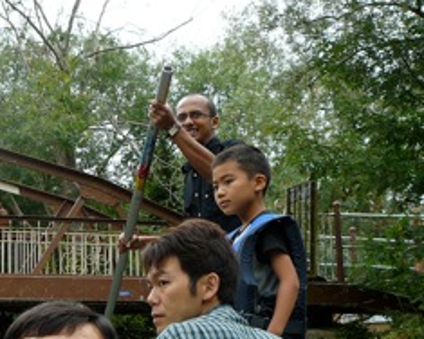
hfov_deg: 28.5
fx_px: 803
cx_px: 51
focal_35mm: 64
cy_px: 289
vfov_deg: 23.4
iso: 80
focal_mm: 5.2
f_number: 2.8
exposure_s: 1/200
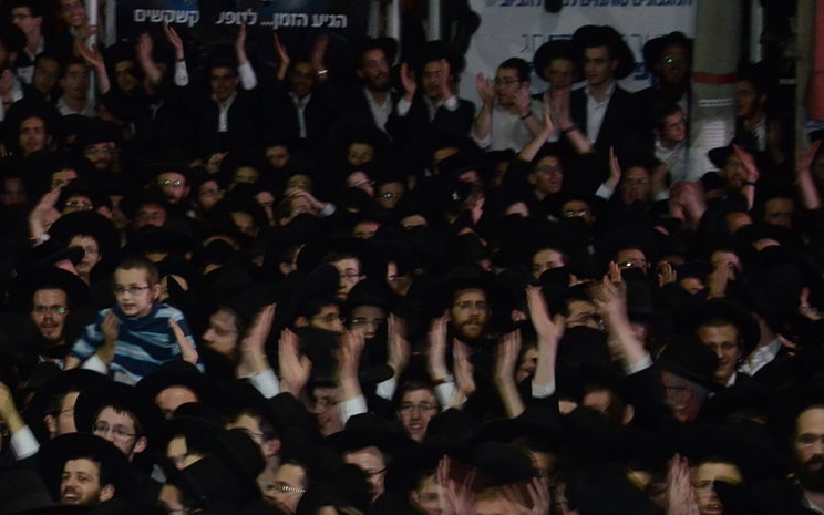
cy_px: 352
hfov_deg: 11.7
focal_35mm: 178
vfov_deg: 7.4
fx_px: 3997
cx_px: 162
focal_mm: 62
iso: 2000
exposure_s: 1/40
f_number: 5.3
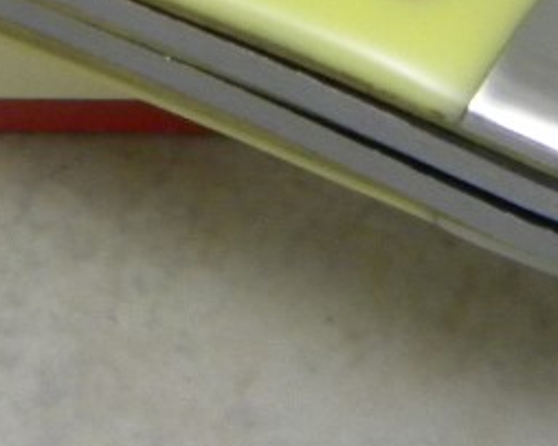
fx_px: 6653
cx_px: 171
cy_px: -314
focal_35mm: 403
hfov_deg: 4.8
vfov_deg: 3.8
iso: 400
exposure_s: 1/27.5
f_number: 4.7
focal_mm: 19
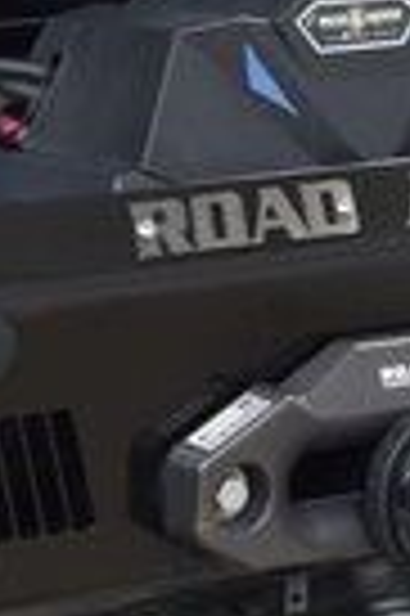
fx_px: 4572
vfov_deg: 7.7
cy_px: 214
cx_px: -158
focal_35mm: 267
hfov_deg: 5.1
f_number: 6.3
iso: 800
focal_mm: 38
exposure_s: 1/15
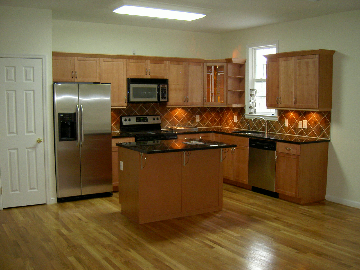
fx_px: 406
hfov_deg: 47.9
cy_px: 135
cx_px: 180
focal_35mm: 39
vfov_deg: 36.8
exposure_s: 1/59.5
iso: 100
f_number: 2.8
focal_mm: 8
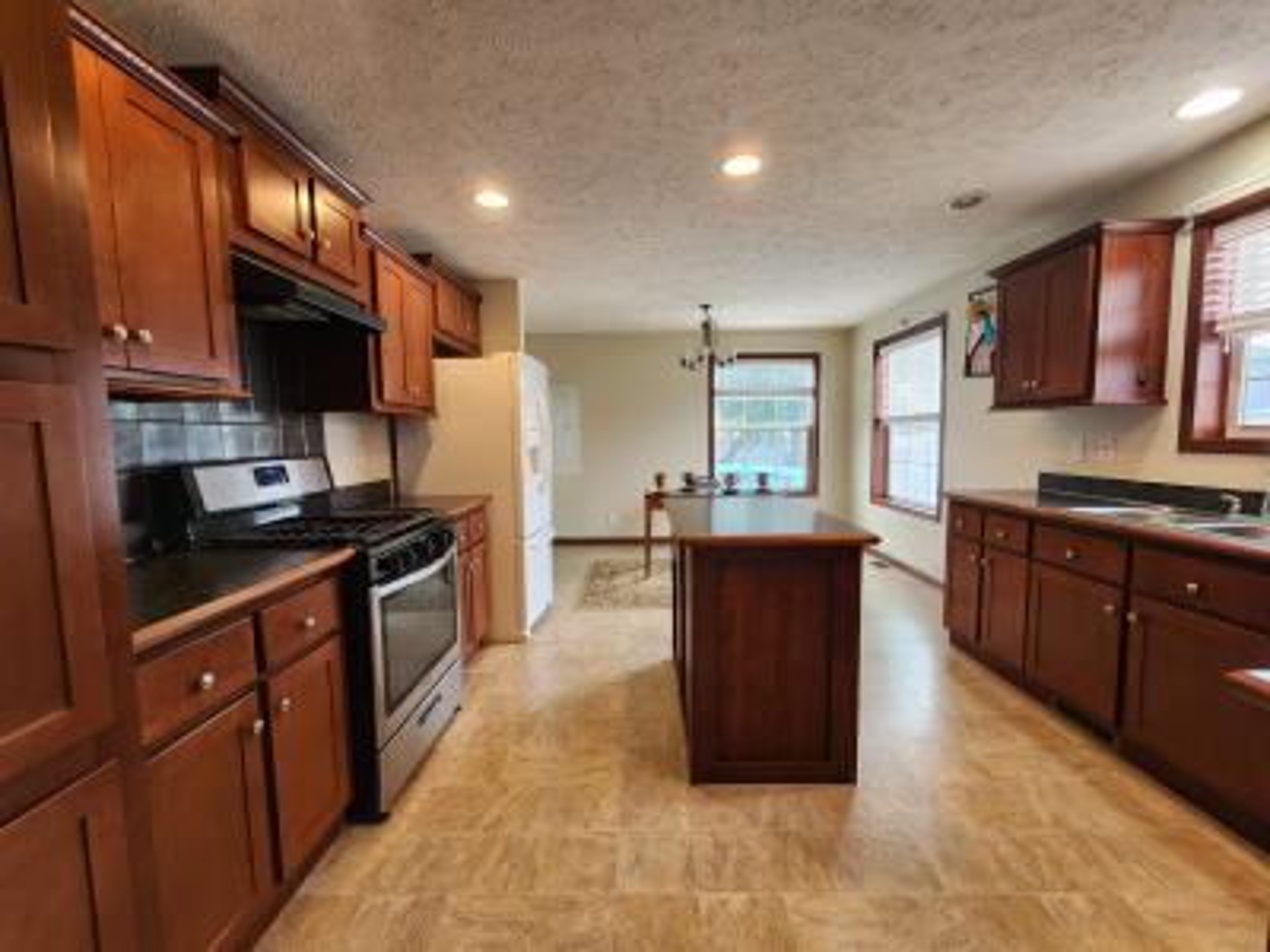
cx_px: 635
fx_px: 477
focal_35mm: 13
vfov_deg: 89.9
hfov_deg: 106.2
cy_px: 476
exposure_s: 1/40
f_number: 2.2
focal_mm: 2.2
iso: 320
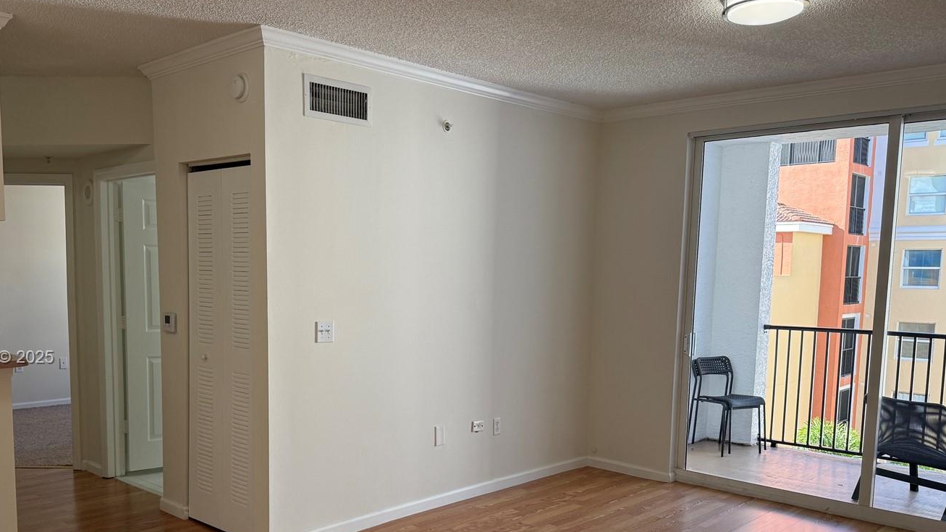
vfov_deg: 36.3
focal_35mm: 32
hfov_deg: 60.8
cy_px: 358
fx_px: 803
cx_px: 407
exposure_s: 1/353
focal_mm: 6.76
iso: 100
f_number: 1.78
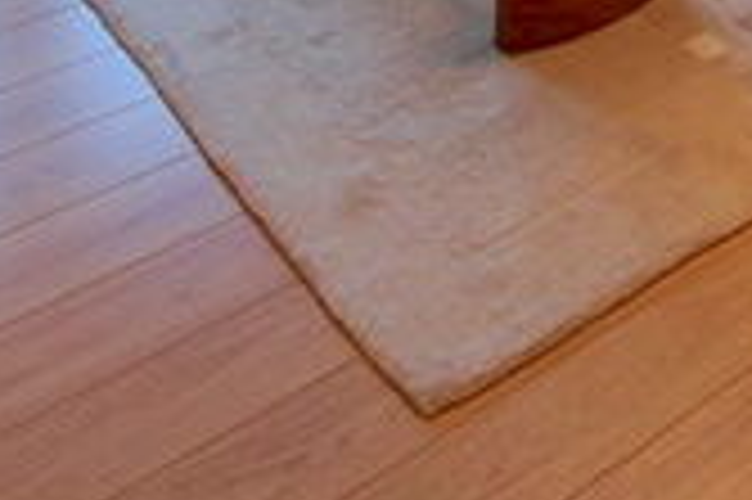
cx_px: 621
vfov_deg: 16.8
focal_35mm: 63
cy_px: -468
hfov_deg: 31.0
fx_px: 1315
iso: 800
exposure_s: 1/25
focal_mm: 10
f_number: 4
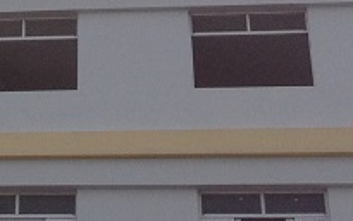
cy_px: -378
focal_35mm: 181
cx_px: -134
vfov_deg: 6.7
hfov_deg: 11.2
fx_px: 1741
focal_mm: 4.28
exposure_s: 1/2907
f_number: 2.4
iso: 50
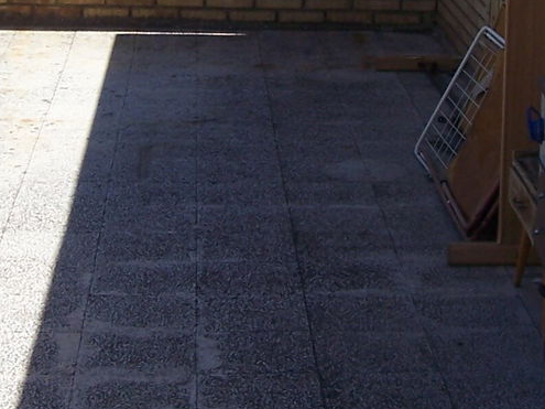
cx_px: 220
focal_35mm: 110
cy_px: -17
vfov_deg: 13.2
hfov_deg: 17.9
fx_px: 1731
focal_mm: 5.6
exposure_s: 1/500
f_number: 5.6
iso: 80
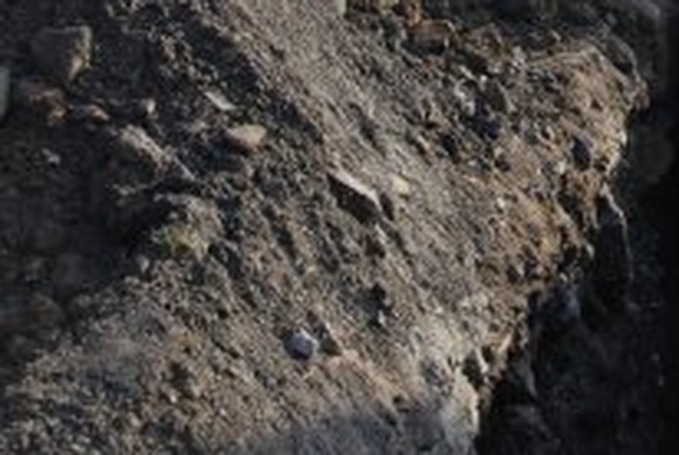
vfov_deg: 12.8
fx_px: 1964
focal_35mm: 104
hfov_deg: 18.8
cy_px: -115
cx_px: 748
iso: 110
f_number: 5.6
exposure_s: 1/125
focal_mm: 26
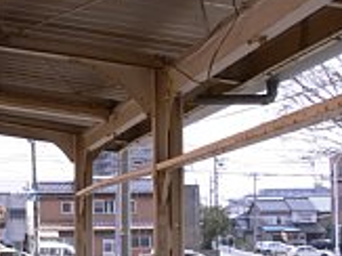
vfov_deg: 17.0
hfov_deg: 21.3
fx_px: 849
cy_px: 218
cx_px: -59
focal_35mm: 86
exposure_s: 1/160
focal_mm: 7.4
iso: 80
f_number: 5.6
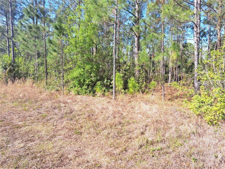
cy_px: 84
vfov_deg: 56.8
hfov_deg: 71.6
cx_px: 112
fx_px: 156
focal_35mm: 24
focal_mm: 5.23
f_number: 1.8
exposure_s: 1/252
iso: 50
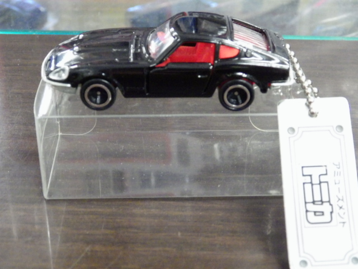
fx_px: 734
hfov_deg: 27.4
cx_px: 179
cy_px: 134
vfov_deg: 20.7
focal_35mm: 71
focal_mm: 12.8
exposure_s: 1/20
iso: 1600
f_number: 4.2
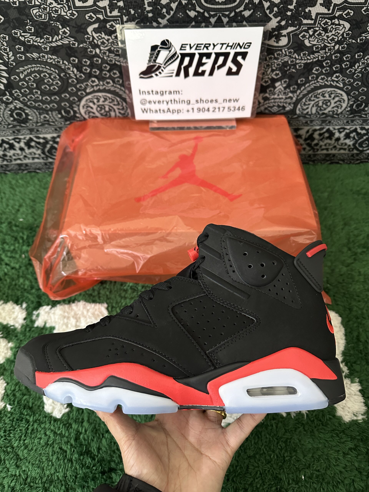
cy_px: 246
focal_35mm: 24
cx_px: 184
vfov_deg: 71.6
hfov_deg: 56.8
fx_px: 341
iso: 640
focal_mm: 6.86
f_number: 1.78
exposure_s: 1/33
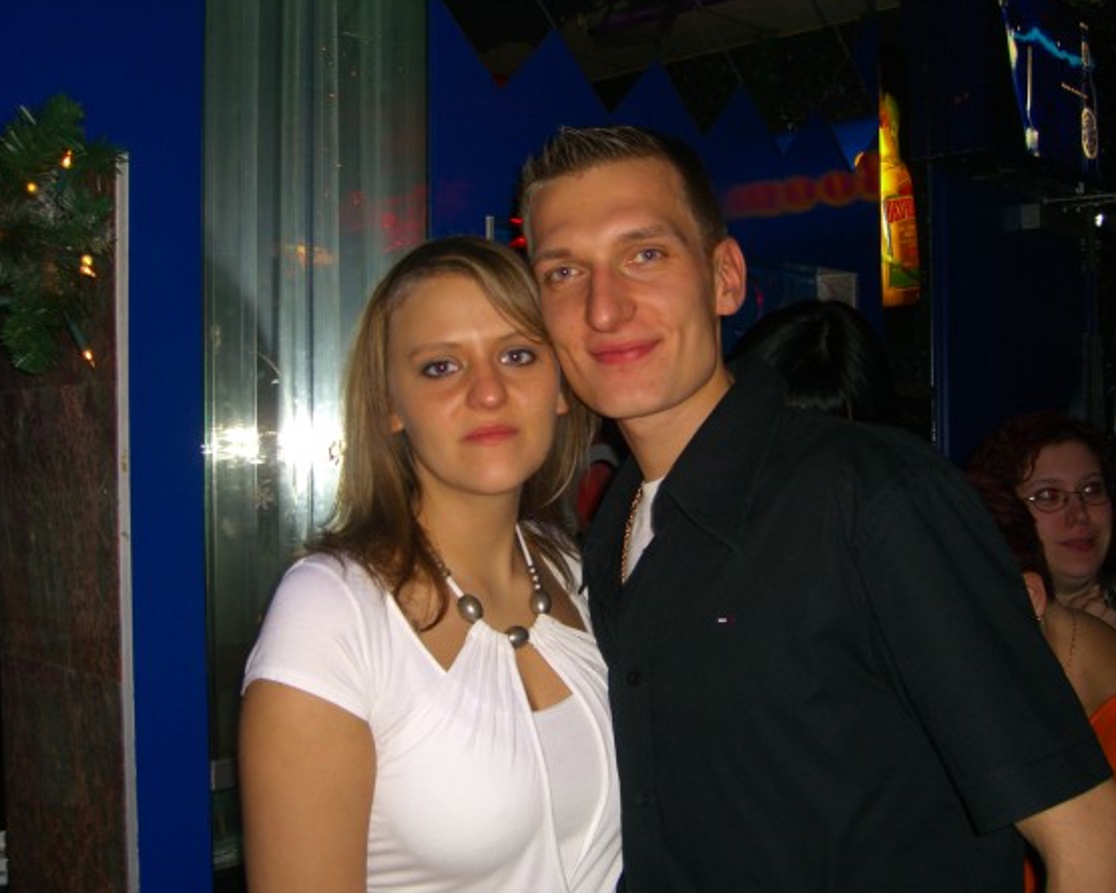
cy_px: 450
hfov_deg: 45.8
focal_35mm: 40
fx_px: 1321
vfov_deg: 37.3
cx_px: 534
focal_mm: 7.9
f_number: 2.8
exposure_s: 1/60
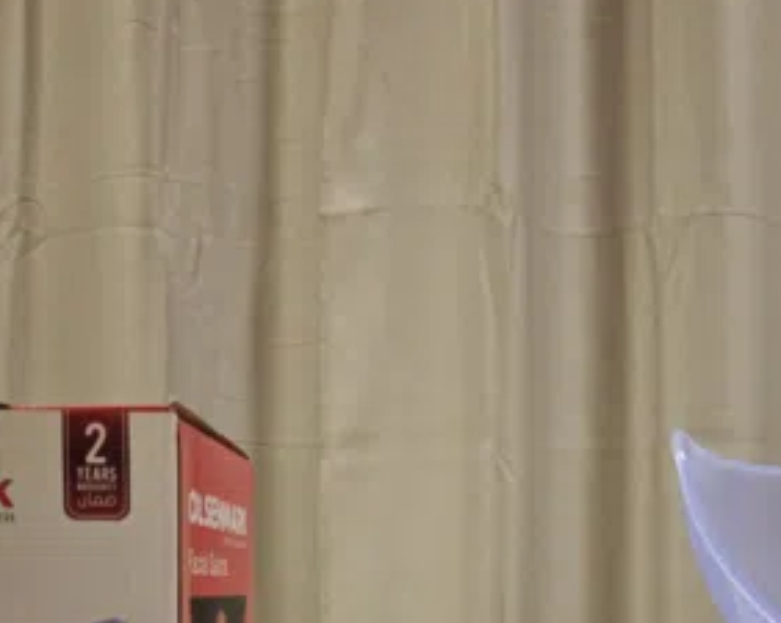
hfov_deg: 36.6
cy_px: 648
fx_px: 1178
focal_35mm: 51
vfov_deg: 27.6
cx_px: 468
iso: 400
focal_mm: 6.55
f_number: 1.62
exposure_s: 1/102
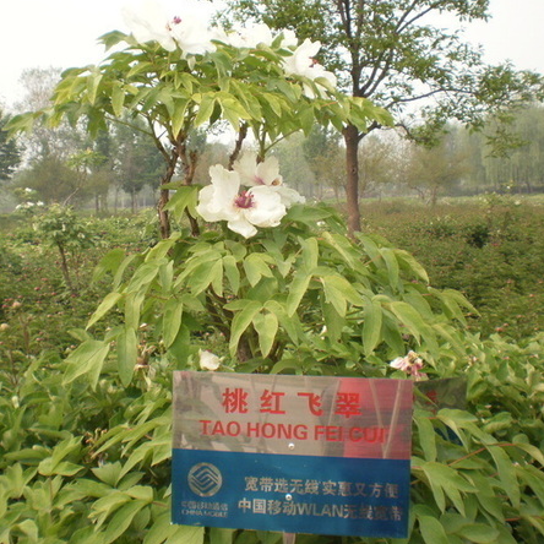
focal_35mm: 43
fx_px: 765
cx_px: 230
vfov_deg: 39.2
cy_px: 274
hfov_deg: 39.1
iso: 100
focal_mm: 6.3
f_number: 4.6
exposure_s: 1/200
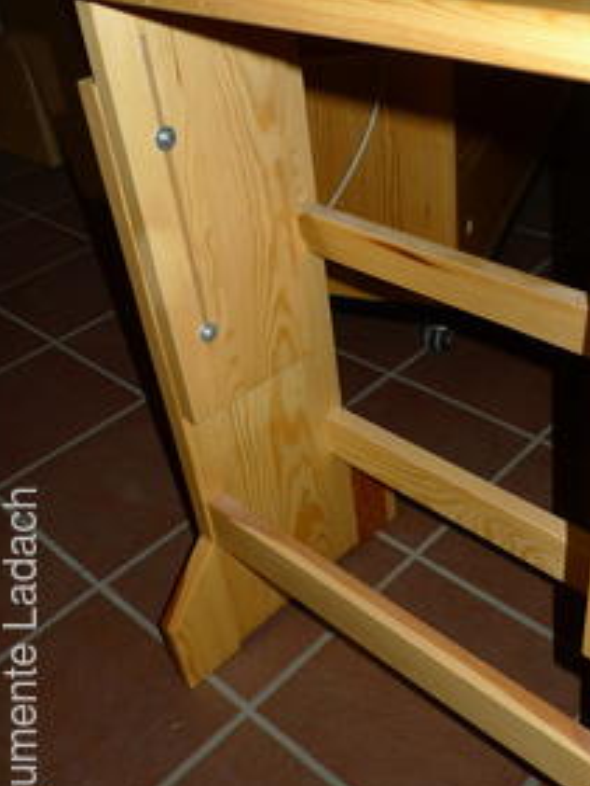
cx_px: 386
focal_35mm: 37
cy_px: 400
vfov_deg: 50.1
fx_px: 840
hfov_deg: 38.3
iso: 100
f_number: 2
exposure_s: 1/30
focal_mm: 5.1
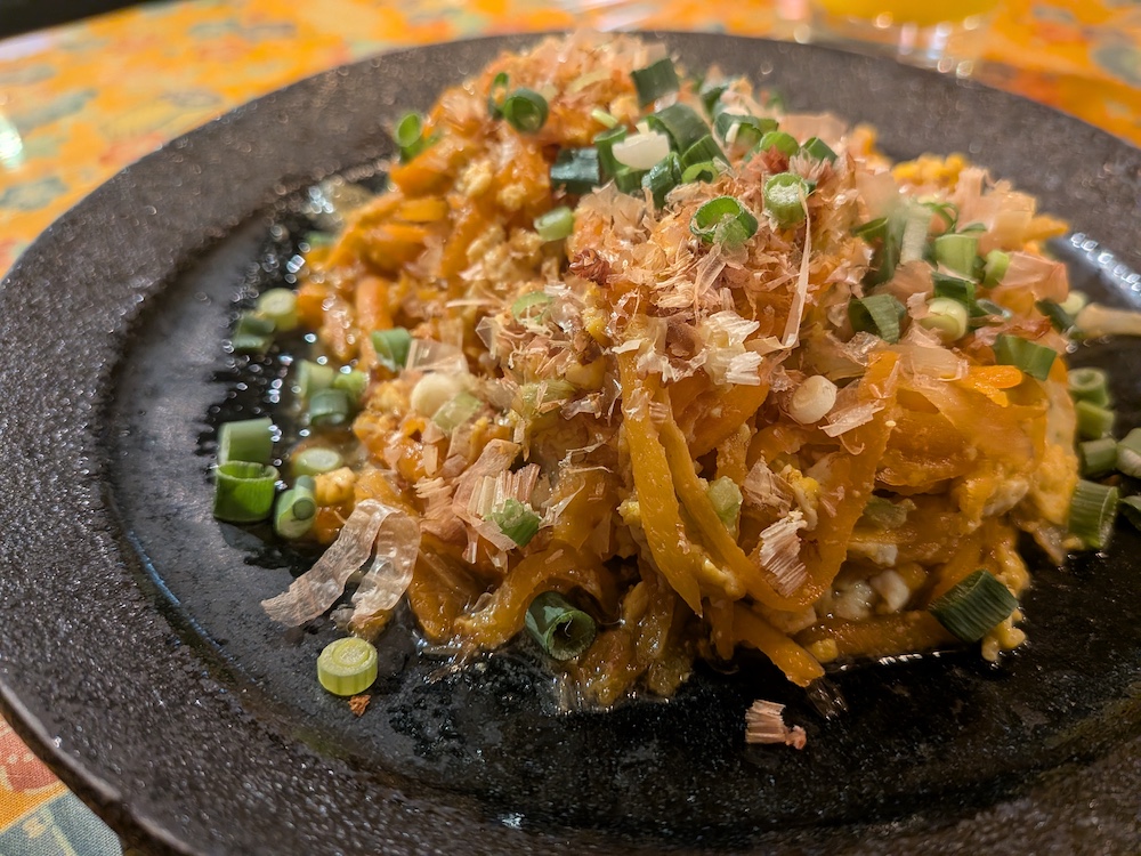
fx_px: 791
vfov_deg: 56.8
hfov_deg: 71.6
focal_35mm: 24
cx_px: 570
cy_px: 428
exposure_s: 1/50
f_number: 1.7
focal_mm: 4.53
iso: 49
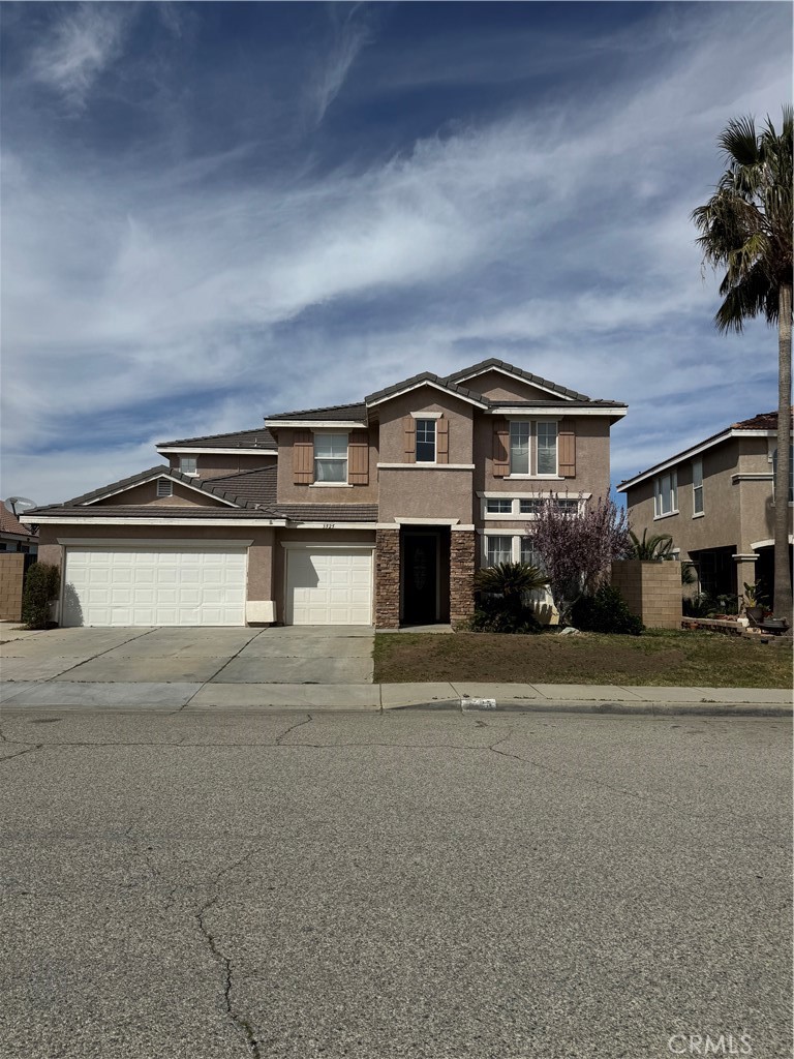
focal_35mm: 24
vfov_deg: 71.6
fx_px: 734
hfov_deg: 56.8
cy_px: 530
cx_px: 397
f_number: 1.78
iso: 80
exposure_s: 1/12346
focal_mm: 6.76
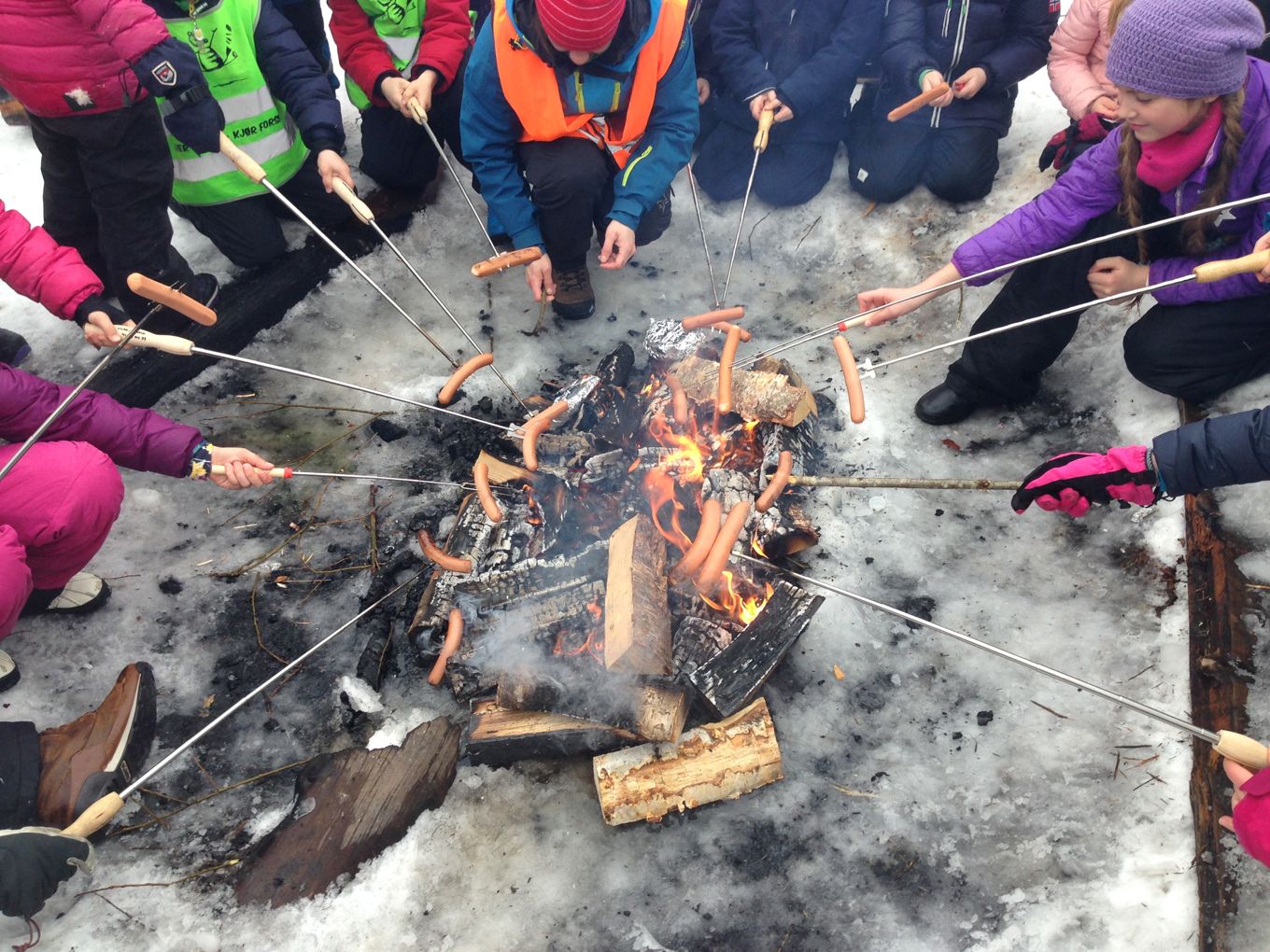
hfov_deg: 55.4
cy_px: 476
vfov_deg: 42.9
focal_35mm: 33
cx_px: 635
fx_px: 1211
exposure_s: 1/199
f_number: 2.4
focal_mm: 4.12
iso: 50
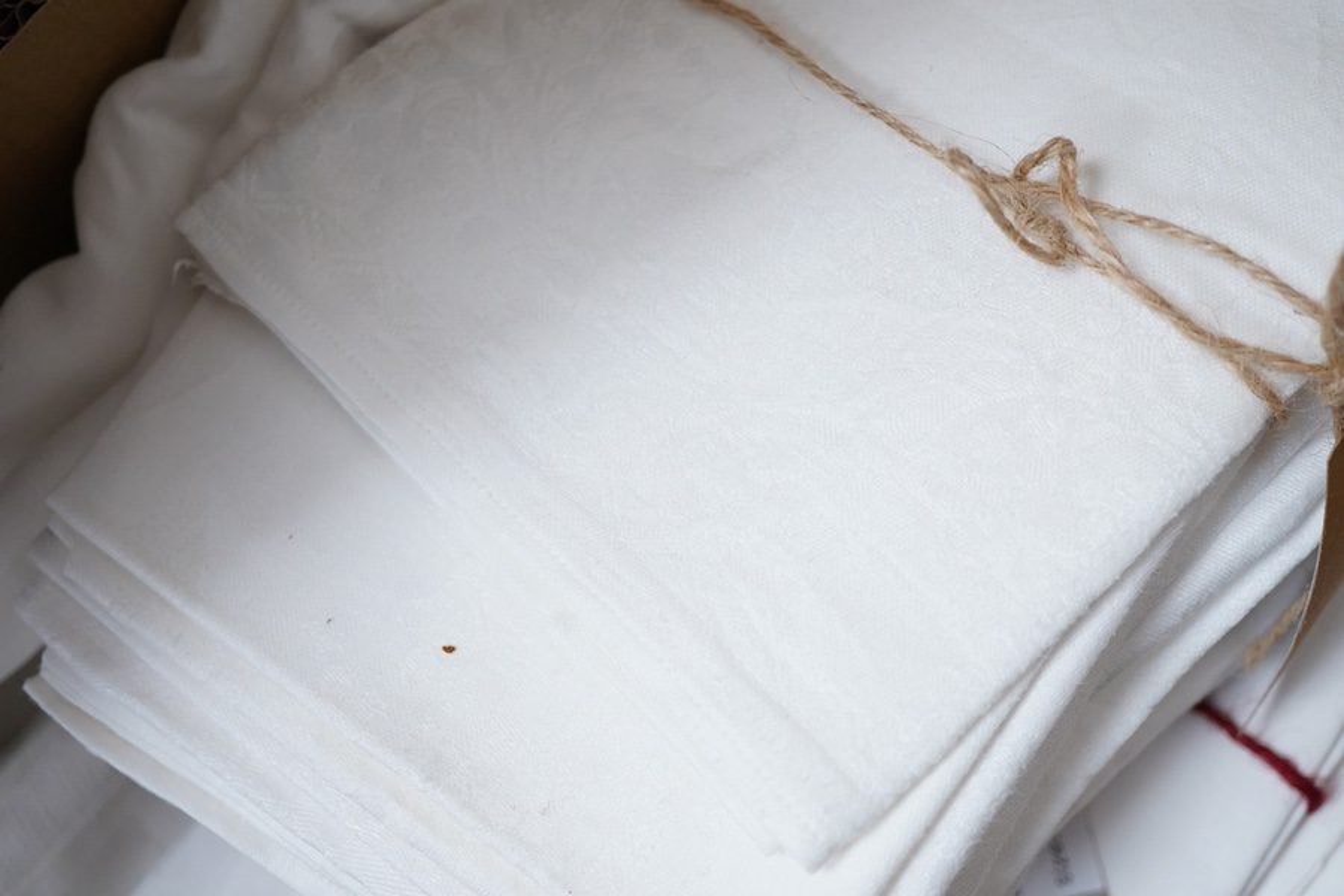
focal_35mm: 45
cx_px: 672
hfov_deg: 43.6
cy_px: 448
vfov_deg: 29.9
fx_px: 1680
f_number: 3.5
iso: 1250
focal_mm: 30
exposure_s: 1/125
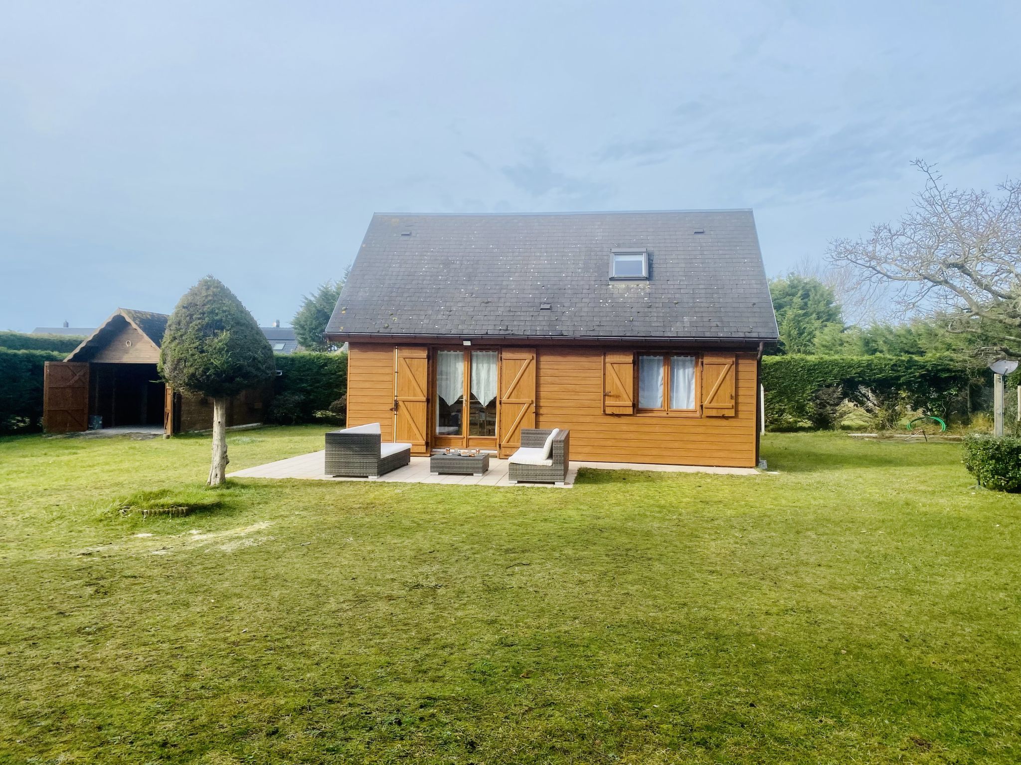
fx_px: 767
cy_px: 382
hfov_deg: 67.3
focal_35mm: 26
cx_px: 510
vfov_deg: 53.1
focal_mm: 4.25
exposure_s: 1/1504
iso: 32
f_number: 1.8
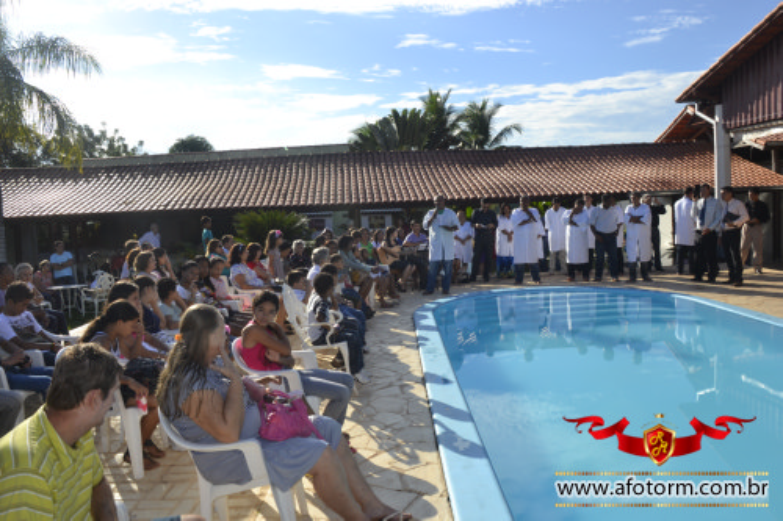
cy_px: 260
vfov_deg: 43.6
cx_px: 392
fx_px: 652
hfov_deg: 61.9
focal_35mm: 30
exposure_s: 1/200
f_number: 11
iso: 100
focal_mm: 20
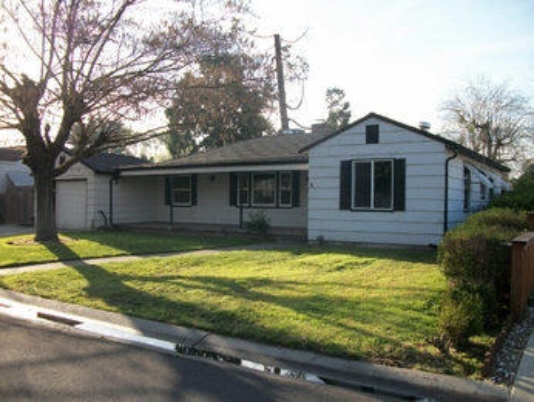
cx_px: 267
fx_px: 494
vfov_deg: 44.2
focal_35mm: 32
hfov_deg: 56.8
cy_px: 201
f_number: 8.8
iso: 80
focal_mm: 5.7
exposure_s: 1/80
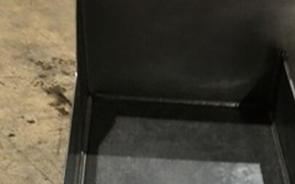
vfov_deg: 18.6
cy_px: 276
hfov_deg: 32.7
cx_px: 199
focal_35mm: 62
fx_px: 499
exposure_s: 1/10
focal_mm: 4.15
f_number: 2.2
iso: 80
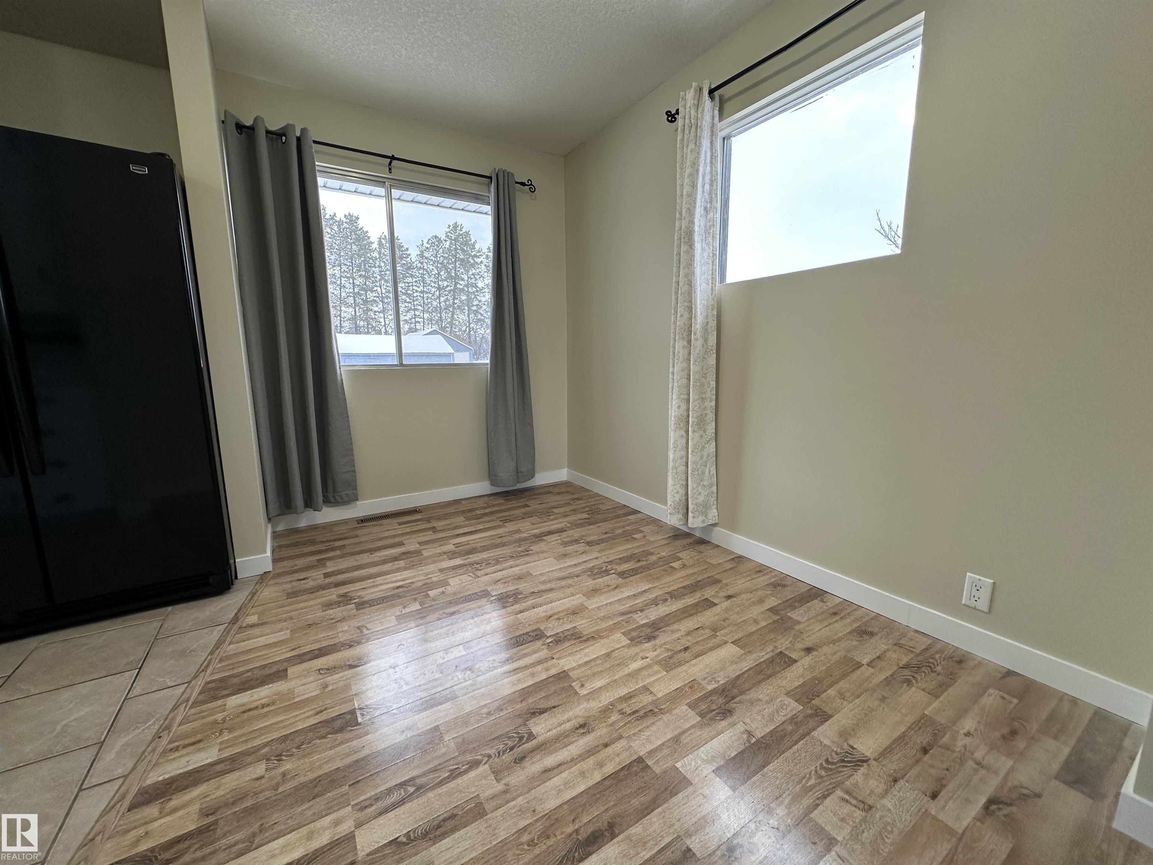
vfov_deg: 85.7
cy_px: 432
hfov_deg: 102.1
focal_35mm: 14
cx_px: 576
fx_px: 466
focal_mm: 2.22
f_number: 2.2
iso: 100
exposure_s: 1/120
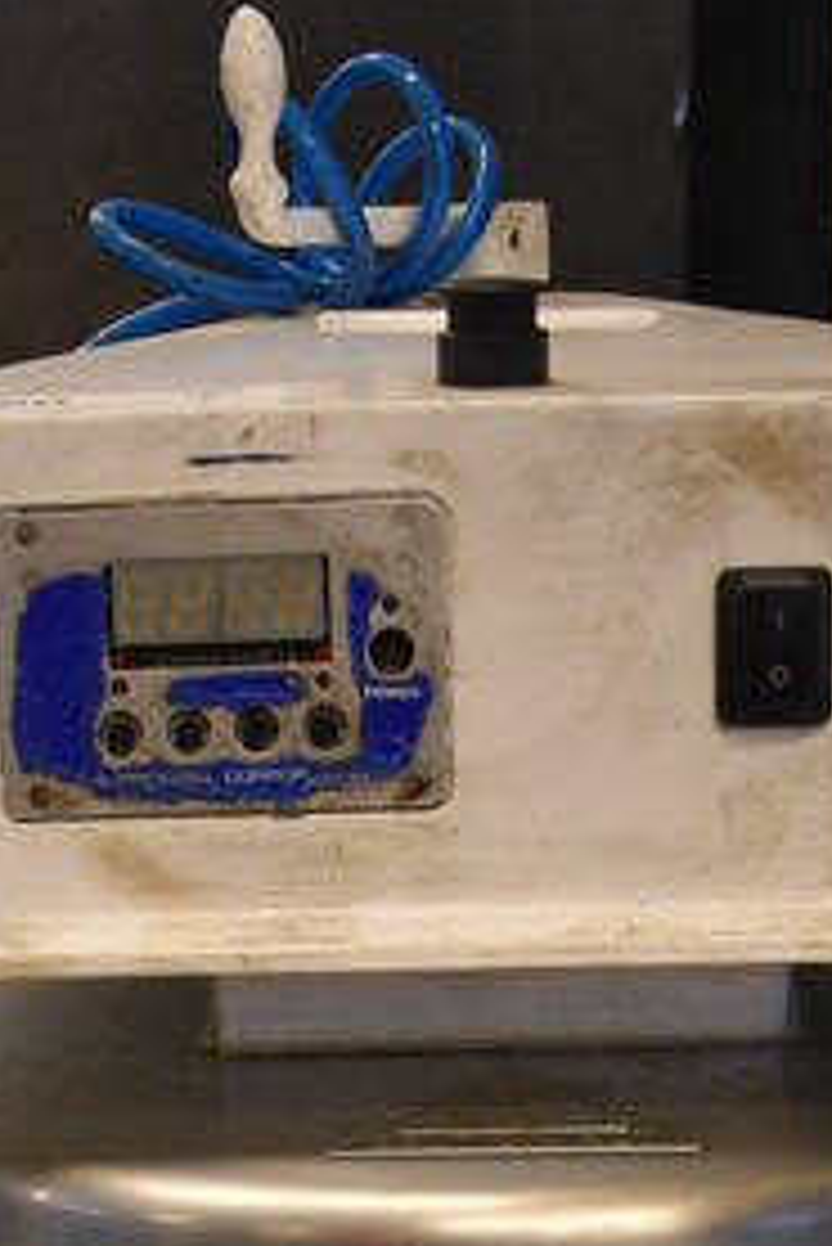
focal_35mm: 89
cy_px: 1784
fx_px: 3081
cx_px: 355
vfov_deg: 20.2
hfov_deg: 15.4
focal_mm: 18
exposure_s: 1/125
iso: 2000
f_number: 3.5
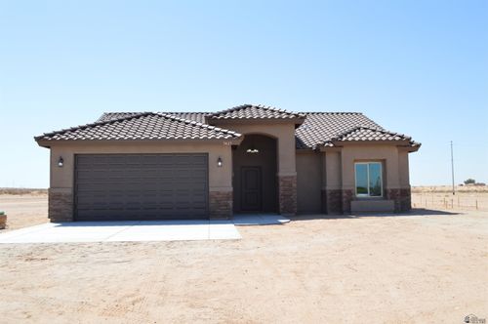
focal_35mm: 33
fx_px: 447
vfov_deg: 39.9
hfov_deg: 57.3
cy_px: 162
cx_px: 244
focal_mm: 22
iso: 100
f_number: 8
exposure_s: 1/250
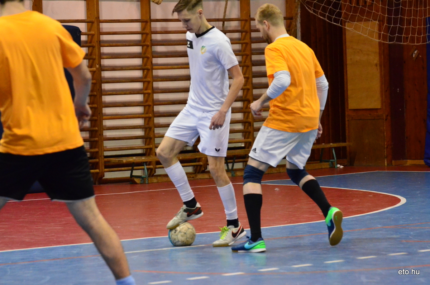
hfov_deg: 11.8
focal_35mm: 174
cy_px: 142
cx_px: 215
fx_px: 2074
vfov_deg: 7.9
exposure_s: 1/640
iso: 6400
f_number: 5
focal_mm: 116
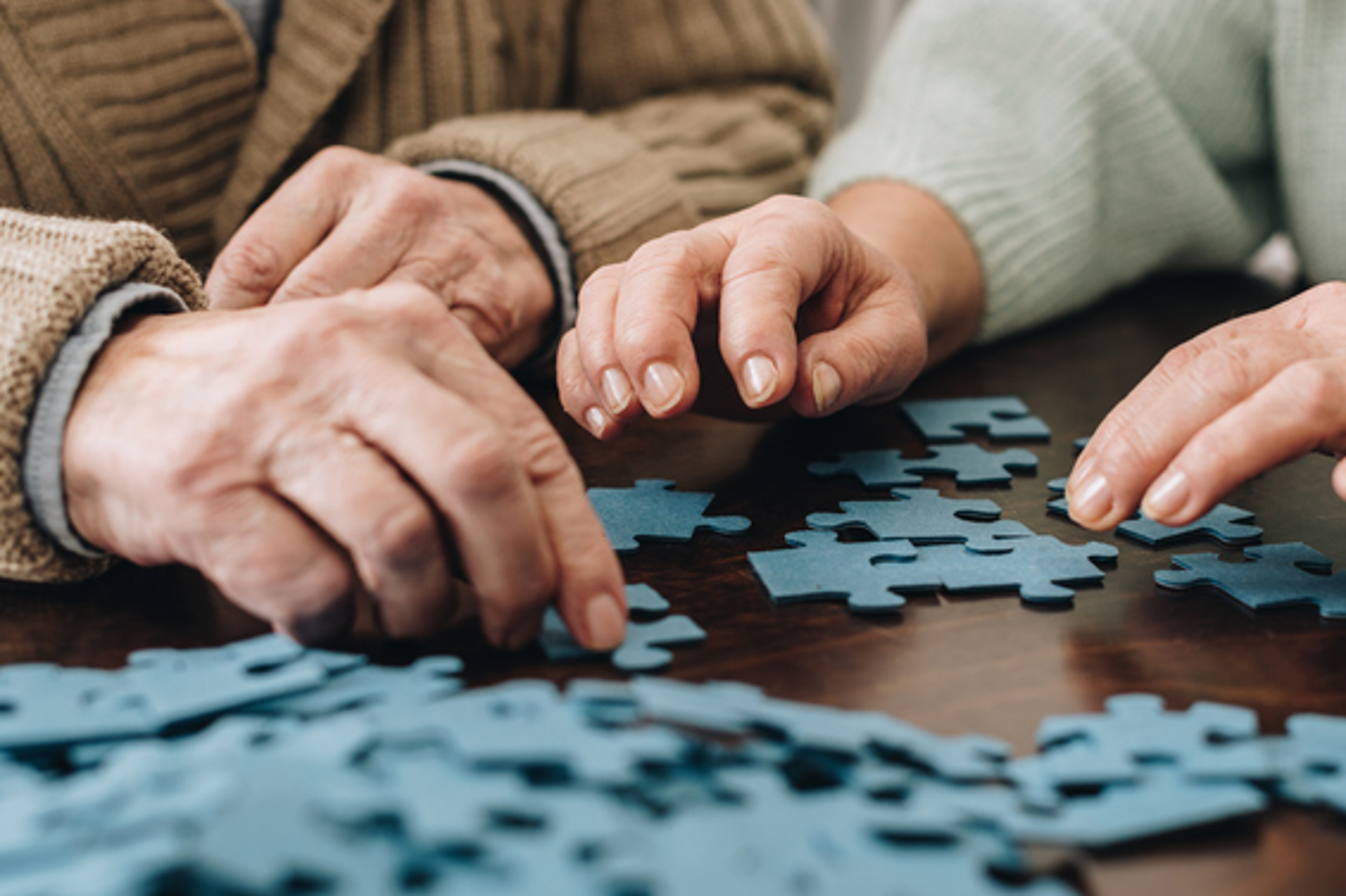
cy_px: 512
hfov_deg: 31.3
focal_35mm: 64
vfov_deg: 21.2
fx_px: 2392
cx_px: 839
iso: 100
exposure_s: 1/200
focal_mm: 50
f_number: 3.2
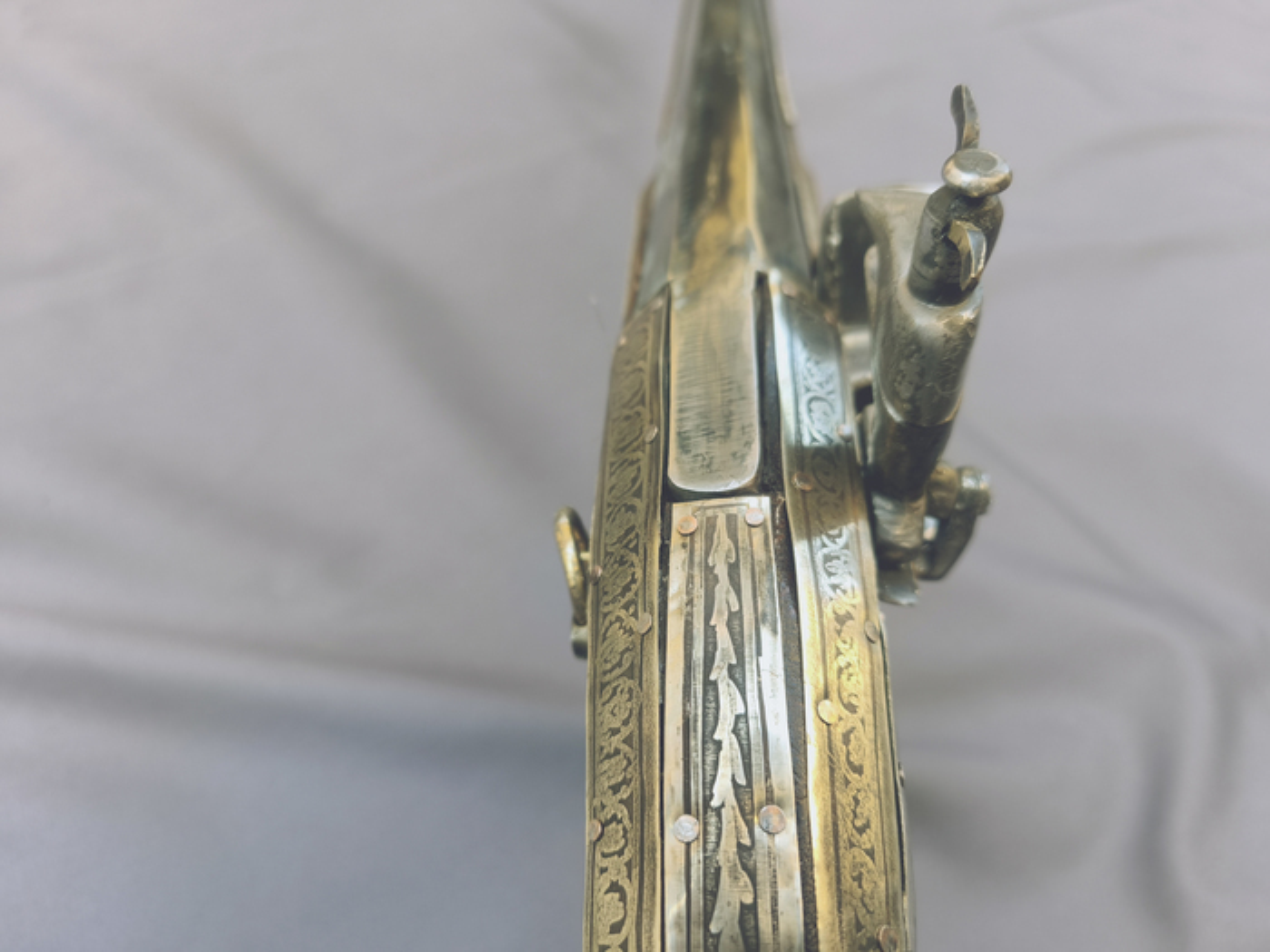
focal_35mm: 23
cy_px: 476
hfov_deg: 73.9
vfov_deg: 58.9
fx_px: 844
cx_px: 635
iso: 80
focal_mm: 5.35
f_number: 1.7
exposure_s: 1/100
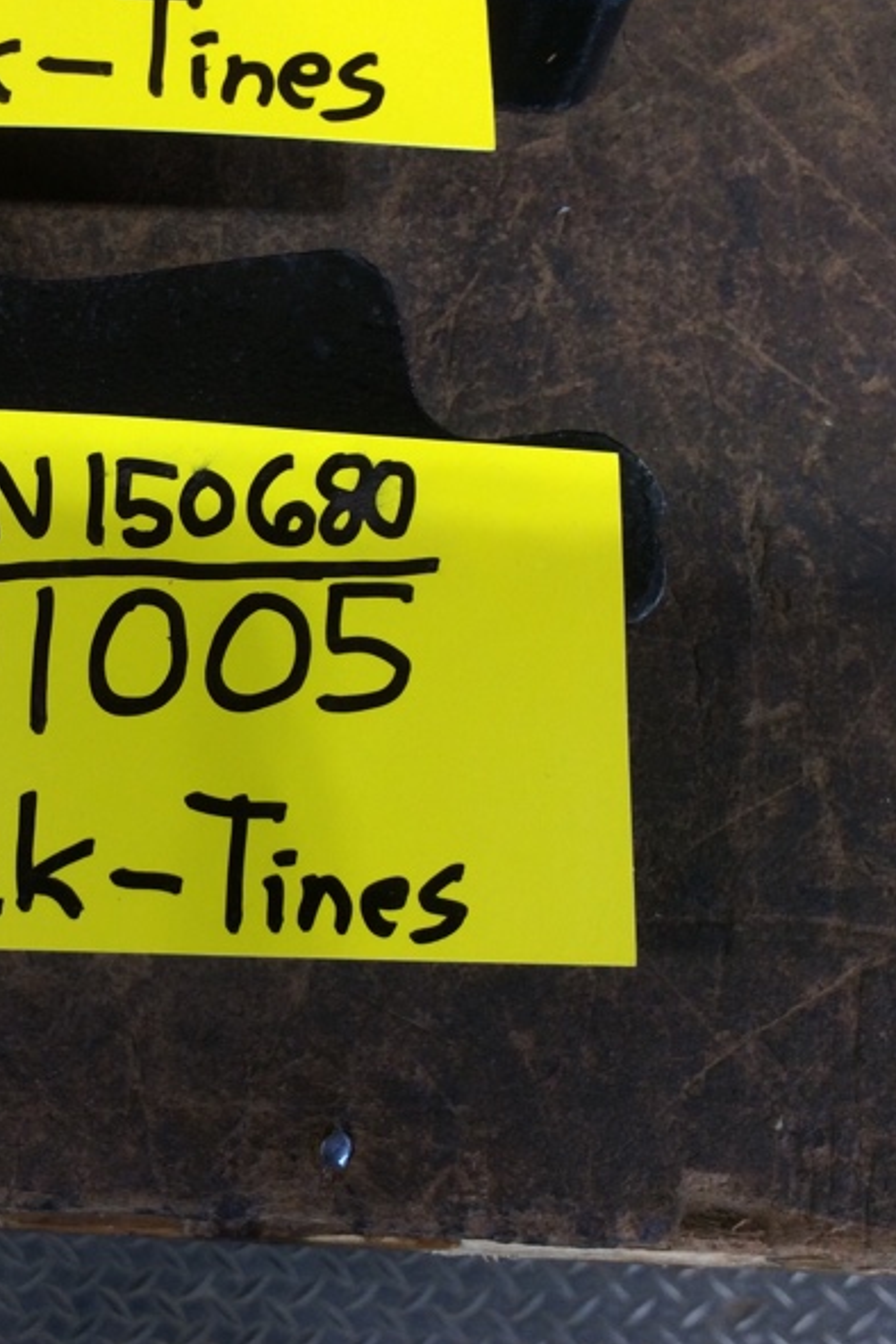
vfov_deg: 43.6
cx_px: 96
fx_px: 1680
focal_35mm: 45
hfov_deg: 28.7
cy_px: 673
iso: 40
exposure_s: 1/24
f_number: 2.4
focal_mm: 3.3
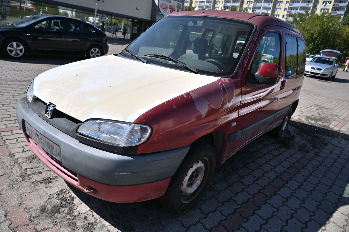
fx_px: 233
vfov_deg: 53.1
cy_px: 116
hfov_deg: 73.7
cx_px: 174
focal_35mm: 24
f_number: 4
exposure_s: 1/1600
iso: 100
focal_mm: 24
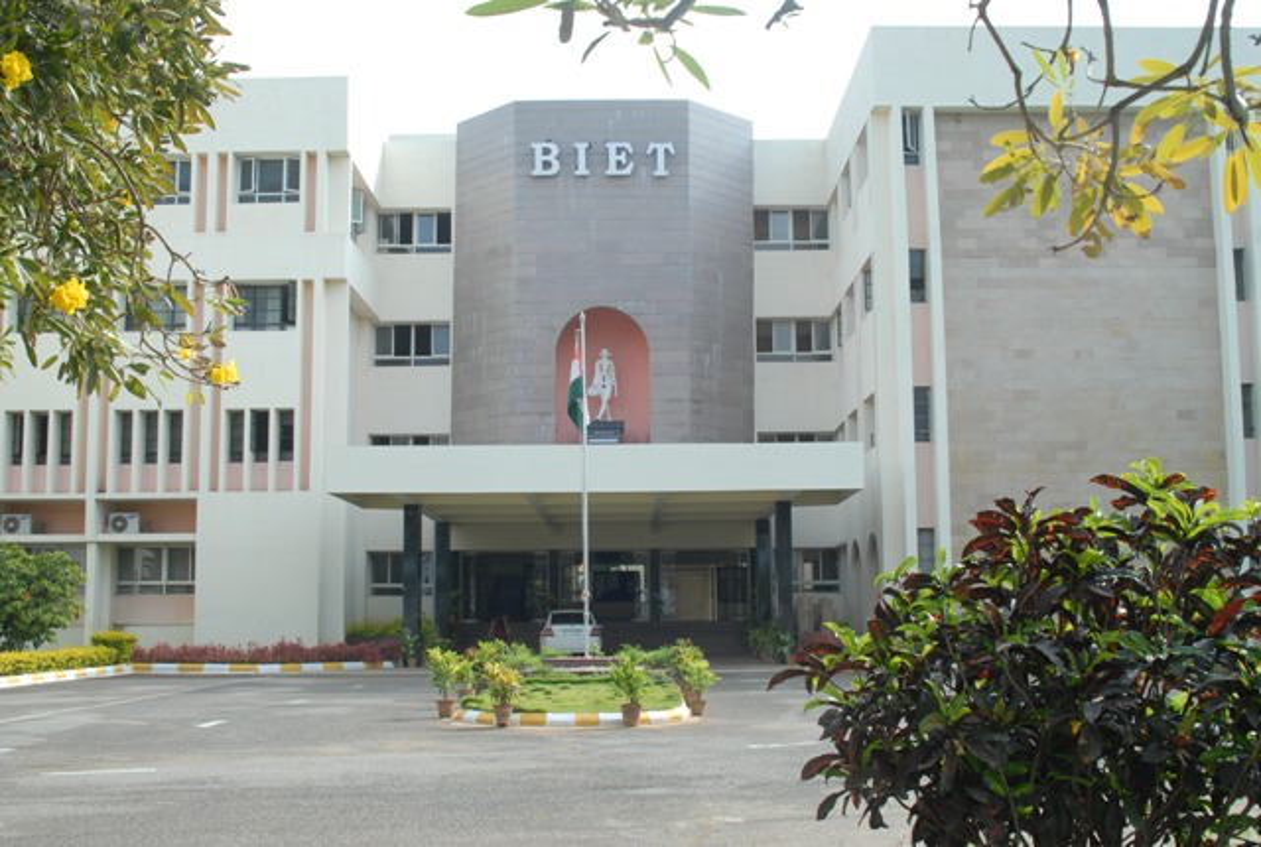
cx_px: 630
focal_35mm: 42
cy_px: 424
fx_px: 1475
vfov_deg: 32.1
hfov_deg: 46.3
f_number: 9
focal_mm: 28
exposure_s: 1/125
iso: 250
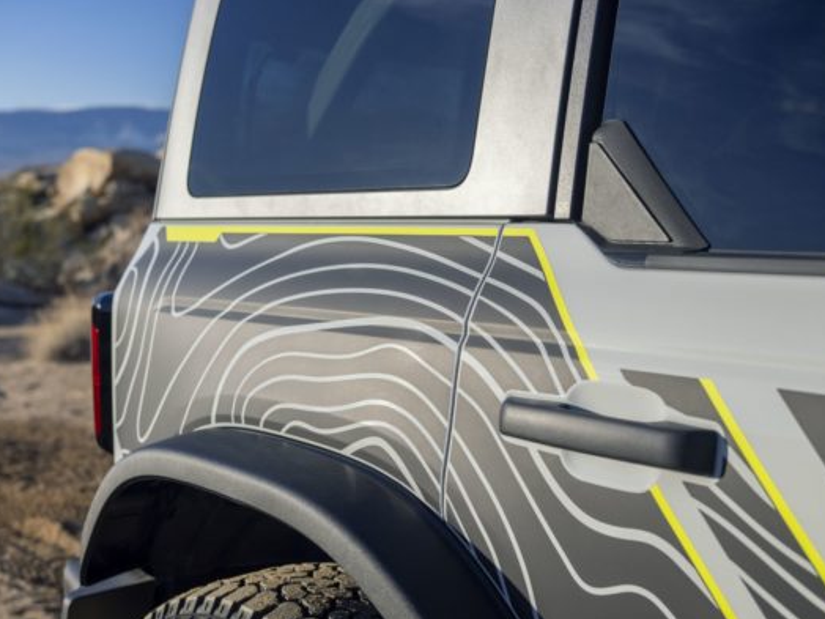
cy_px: 310
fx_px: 1049
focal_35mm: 44
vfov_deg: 32.9
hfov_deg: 42.9
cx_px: 387
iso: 500
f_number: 3.5
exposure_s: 1/2500
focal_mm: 40
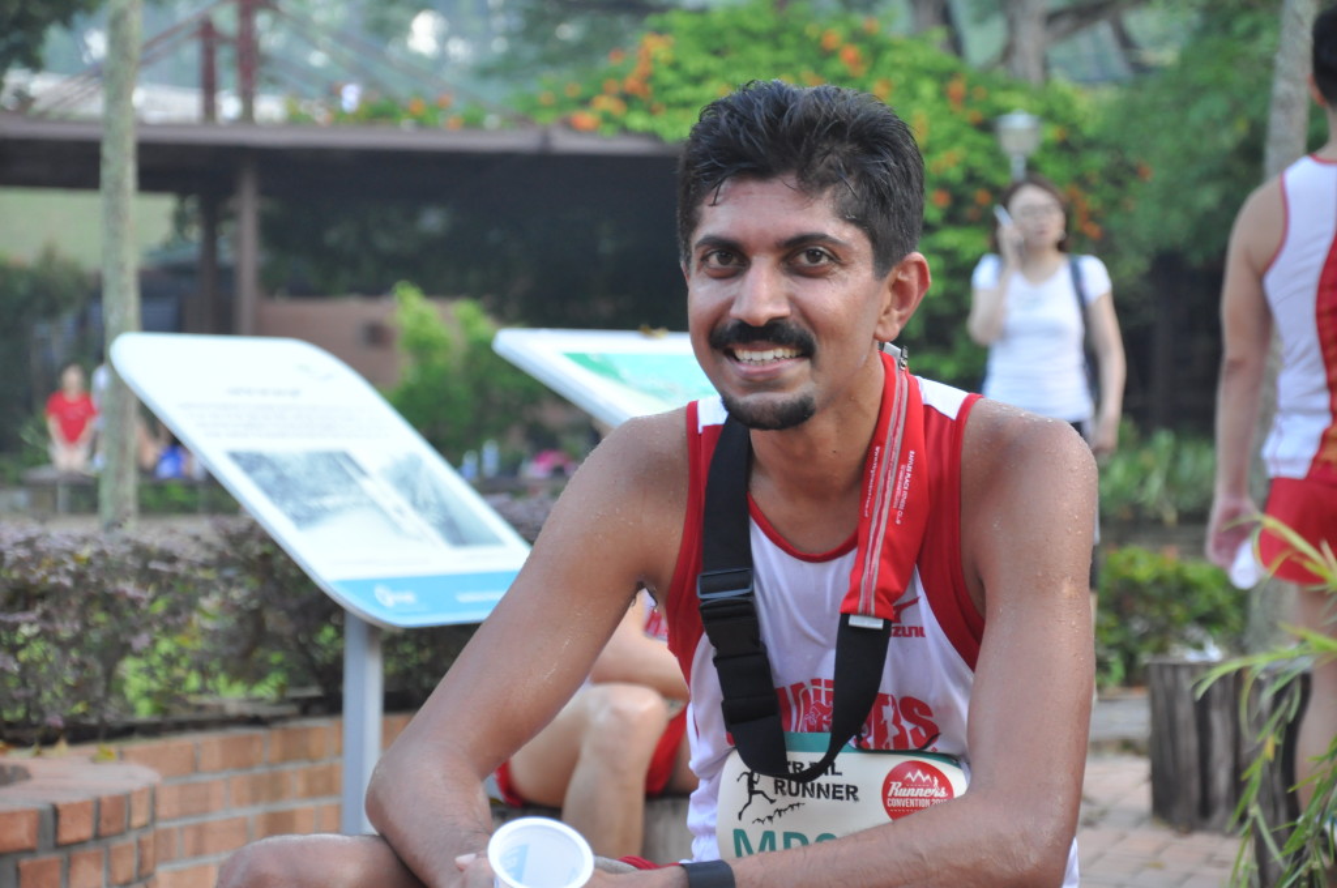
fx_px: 4729
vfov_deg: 10.7
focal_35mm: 128
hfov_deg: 16.1
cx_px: 668
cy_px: 444
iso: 1000
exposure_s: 1/125
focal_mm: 85
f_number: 5.6
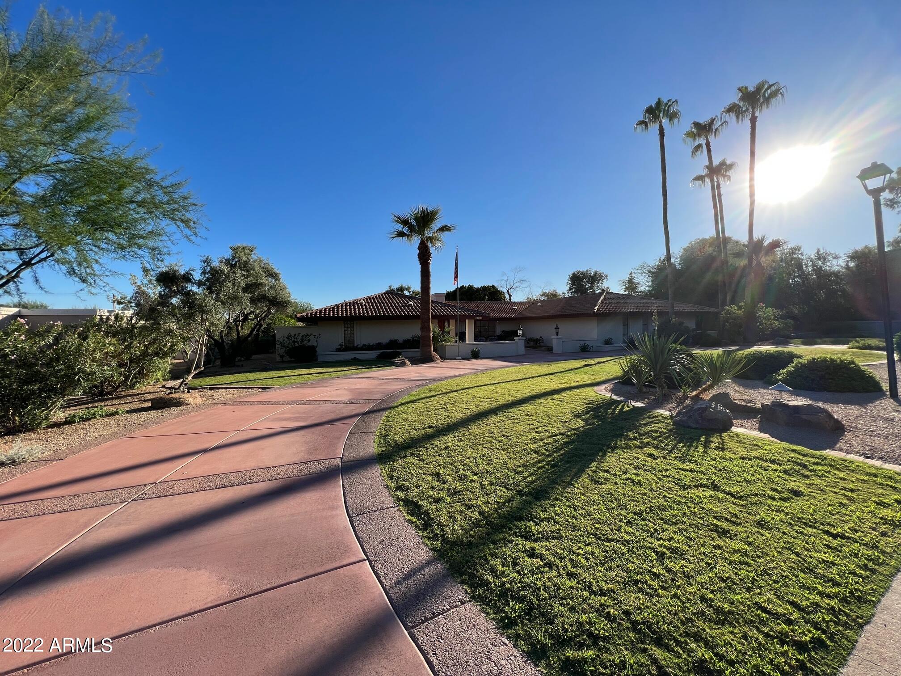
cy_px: 338
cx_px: 450
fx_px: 338
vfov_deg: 89.9
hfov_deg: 106.2
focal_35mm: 13
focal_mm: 1.57
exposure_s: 1/1553
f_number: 1.8
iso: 32
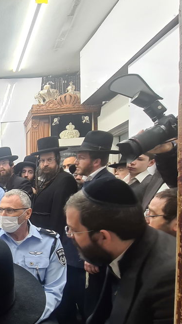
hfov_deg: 29.3
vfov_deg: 62.2
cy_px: 224
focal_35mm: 30
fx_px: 257
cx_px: -69
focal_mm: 2.22
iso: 100
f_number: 2.2
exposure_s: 1/100
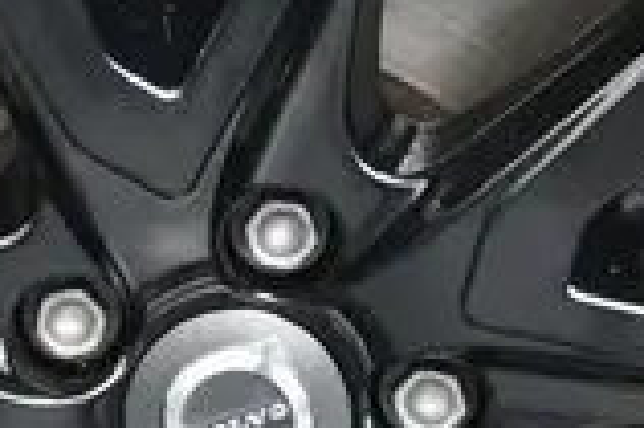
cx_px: 212
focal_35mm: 243
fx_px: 4347
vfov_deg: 5.6
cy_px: 365
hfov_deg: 8.5
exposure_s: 1/125
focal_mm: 25
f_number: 4.2
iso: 2500
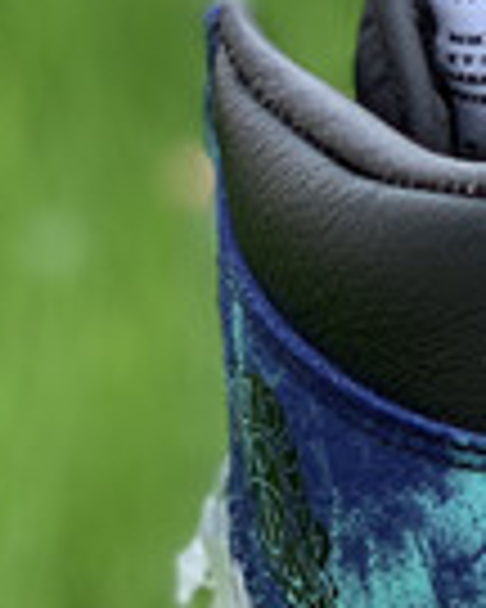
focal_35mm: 320
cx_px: 1233
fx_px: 5753
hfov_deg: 4.7
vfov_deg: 6.0
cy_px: 691
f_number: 2.4
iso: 16
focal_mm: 6
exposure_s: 1/218
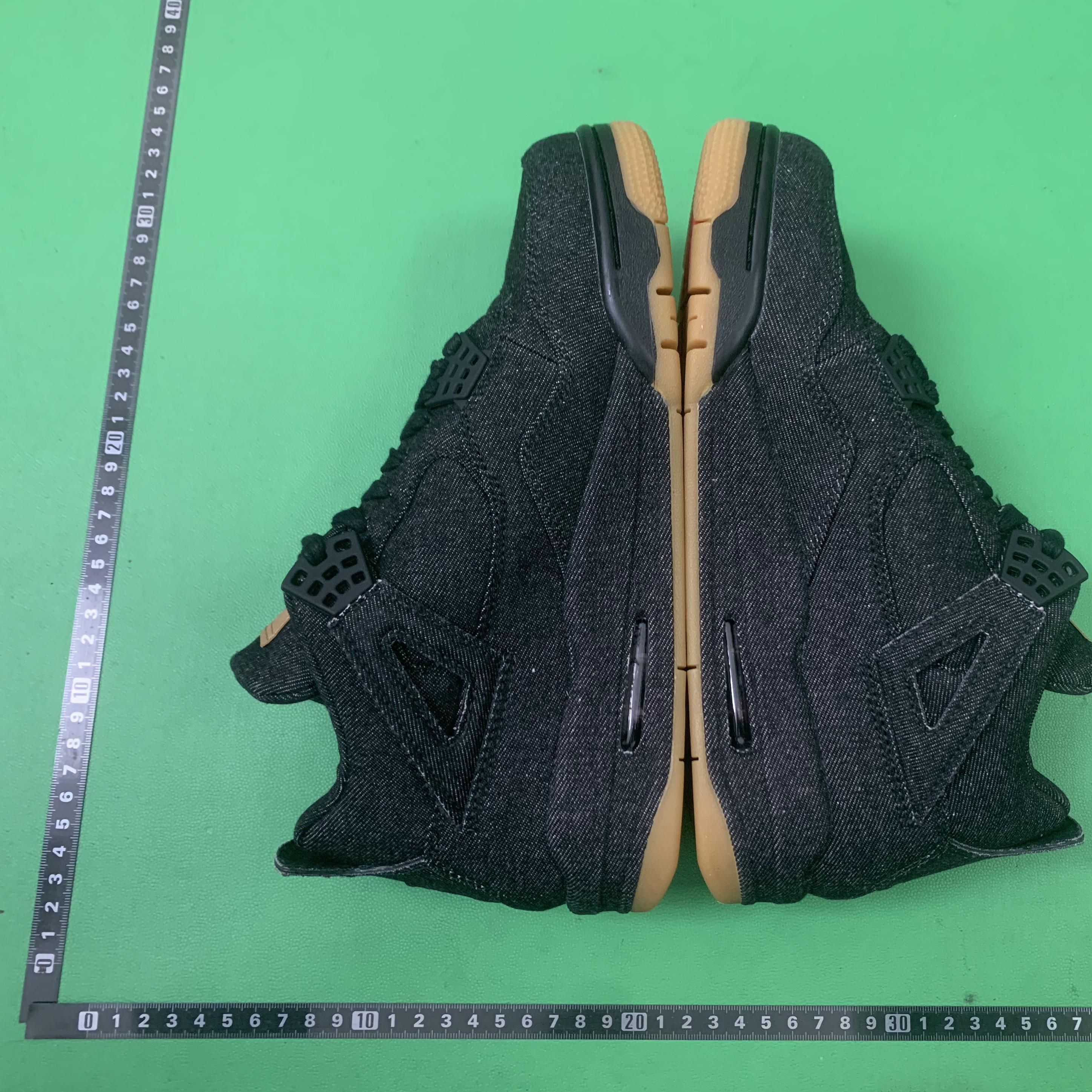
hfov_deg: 50.6
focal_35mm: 32
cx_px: 676
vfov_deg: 51.1
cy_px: 527
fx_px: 1142
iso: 250
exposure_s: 1/60
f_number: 1.8
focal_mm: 4.25
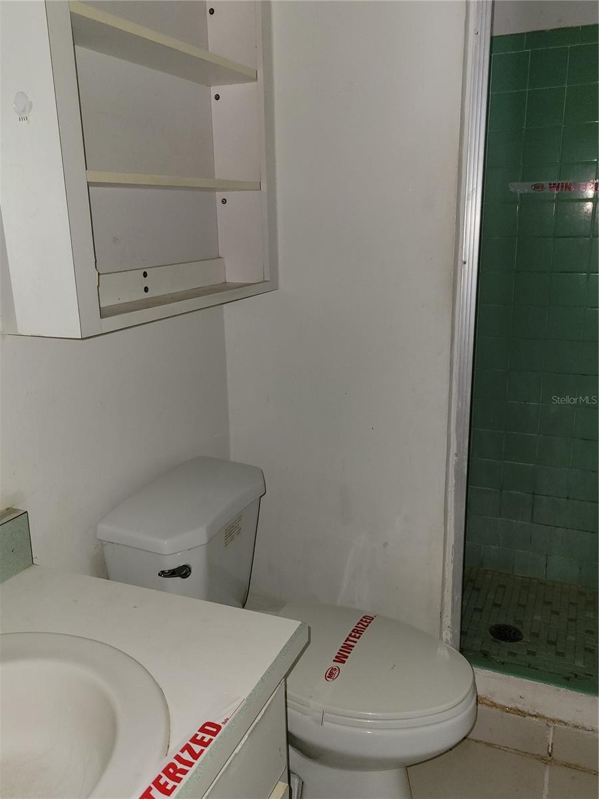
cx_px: 300
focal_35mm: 26
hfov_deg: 53.1
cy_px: 400
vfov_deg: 67.3
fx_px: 600
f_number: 1.8
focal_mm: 5.4
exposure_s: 1/27.3
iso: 80
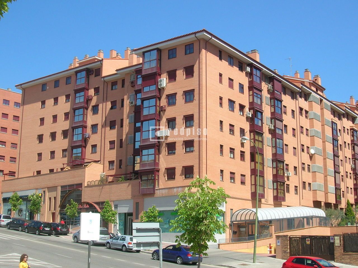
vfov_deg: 31.5
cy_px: 134
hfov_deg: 41.2
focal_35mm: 46
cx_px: 179
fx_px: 476
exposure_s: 1/215
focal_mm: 7.7
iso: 50
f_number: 5.4
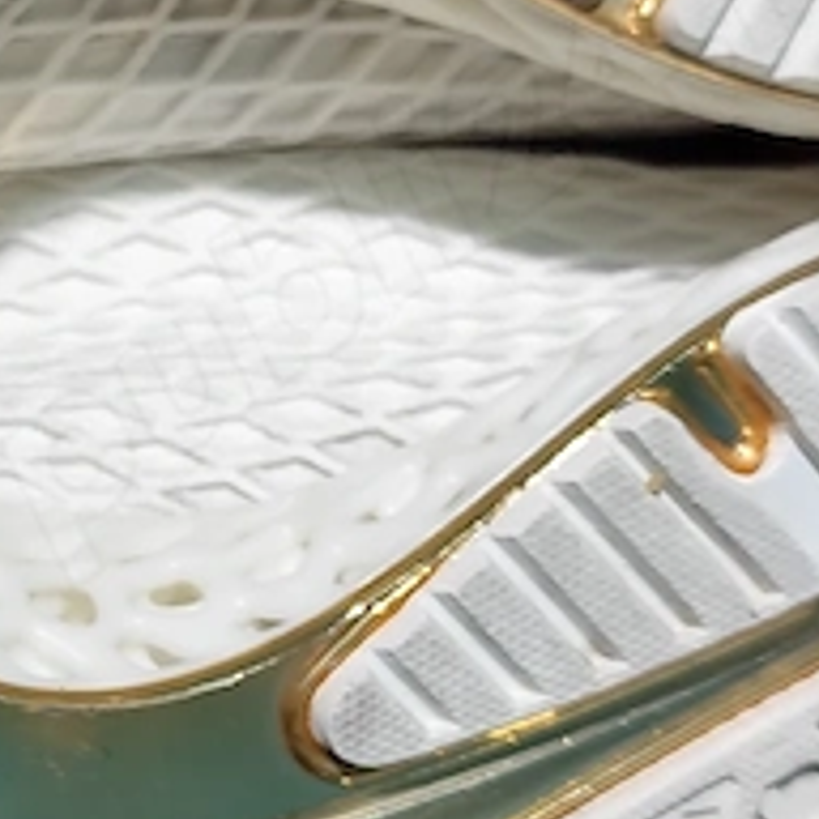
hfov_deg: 16.0
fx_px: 2837
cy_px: 264
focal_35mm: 106
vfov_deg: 16.4
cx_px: -47
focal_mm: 6.14
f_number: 1.65
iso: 800
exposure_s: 1/33.3
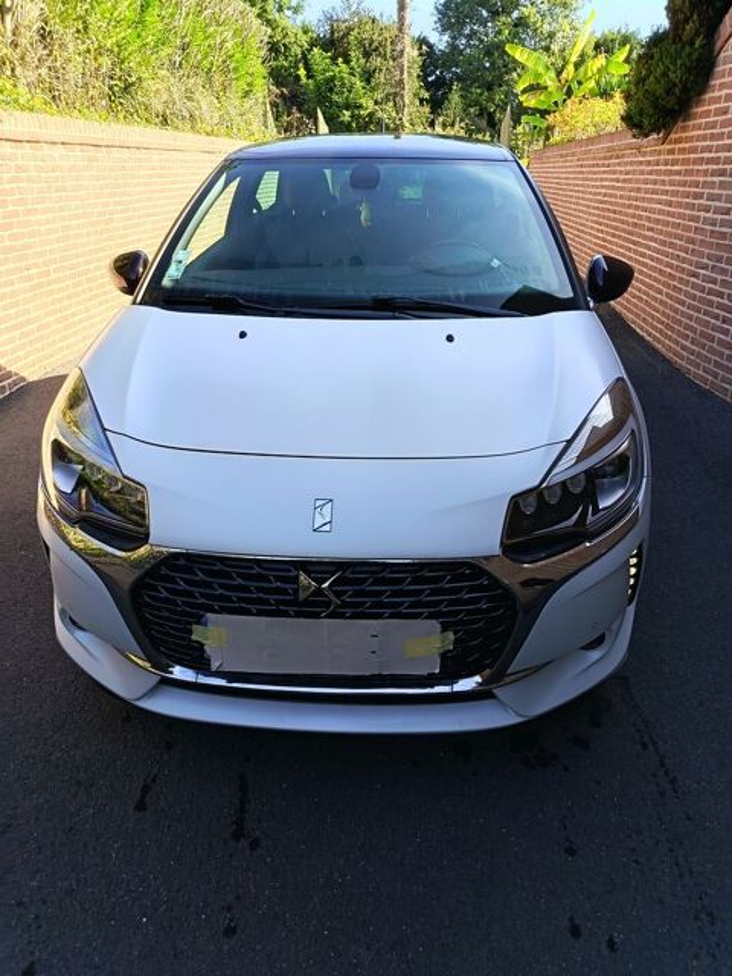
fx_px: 677
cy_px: 488
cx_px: 366
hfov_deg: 56.8
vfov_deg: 71.6
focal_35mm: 24
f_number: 1.75
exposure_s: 1/129
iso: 128
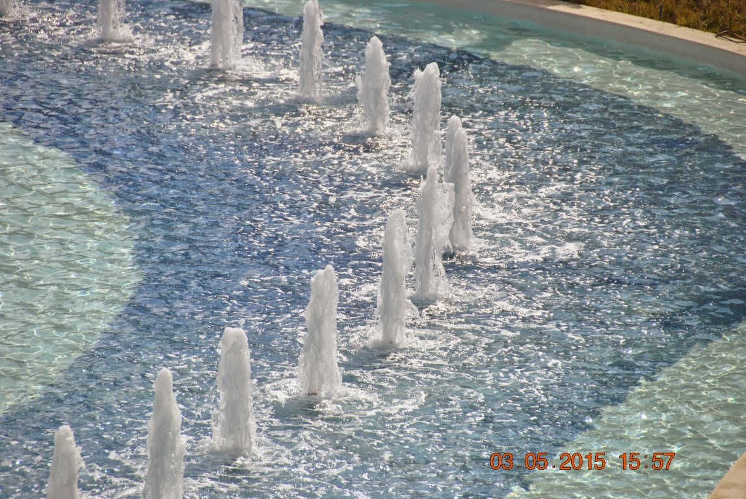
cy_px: 250
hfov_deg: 6.9
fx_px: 6225
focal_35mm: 300
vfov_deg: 4.6
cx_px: 373
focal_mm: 200
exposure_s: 1/2000
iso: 200
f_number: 5.6
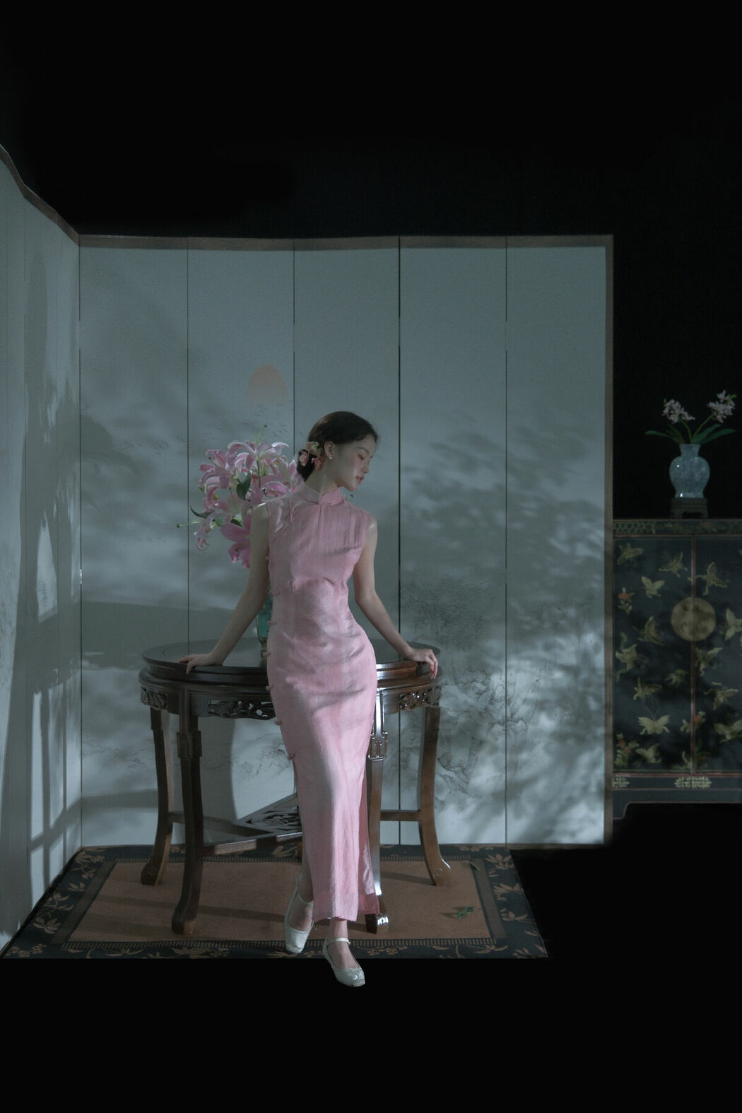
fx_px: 1484
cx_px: 371
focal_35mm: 48
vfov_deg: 41.1
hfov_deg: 28.1
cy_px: 556
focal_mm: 32.1
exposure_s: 1/250
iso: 500
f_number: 2.8
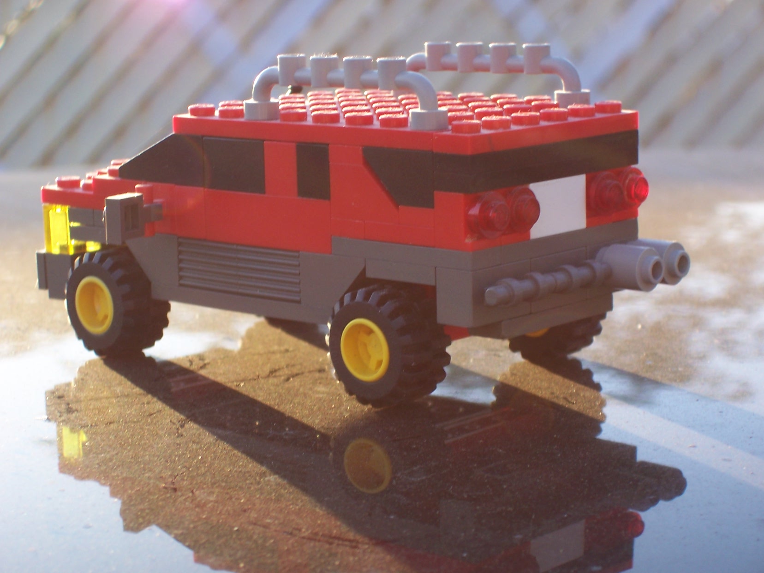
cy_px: 286
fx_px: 2251
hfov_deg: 19.3
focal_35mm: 102
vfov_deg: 14.5
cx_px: 382
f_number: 4.6
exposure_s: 1/90
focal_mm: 16.8
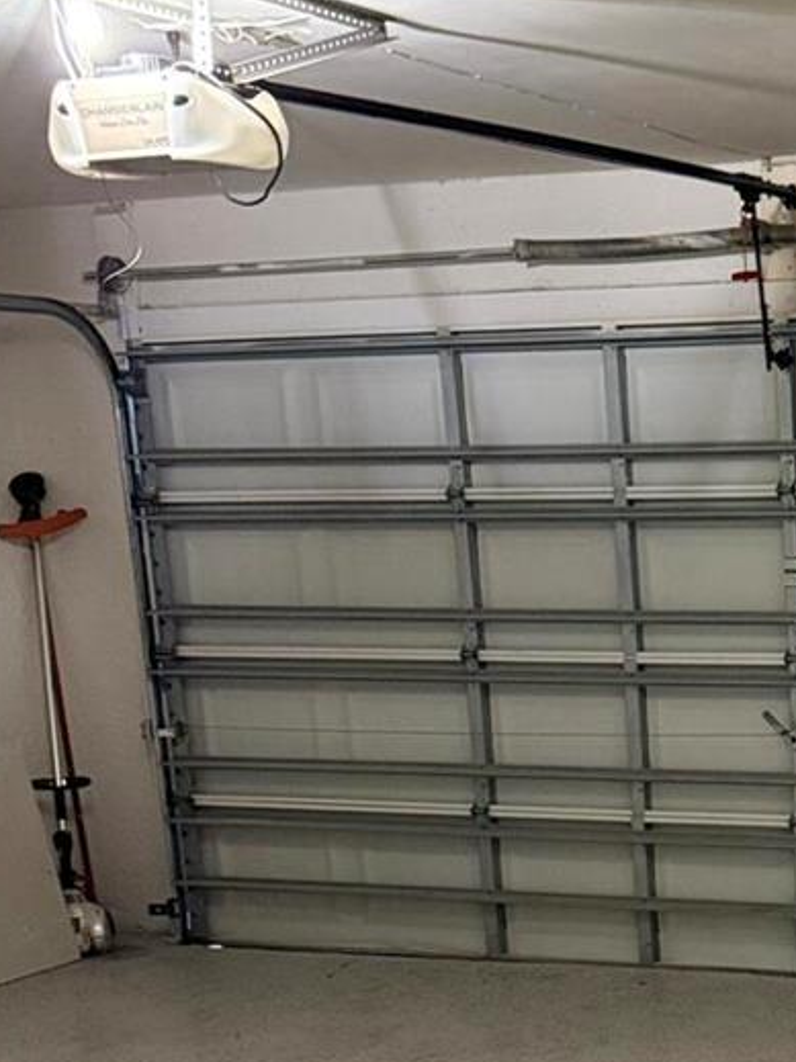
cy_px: 994
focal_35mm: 71
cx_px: 925
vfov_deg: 26.3
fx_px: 2178
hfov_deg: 19.6
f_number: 1.78
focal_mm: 6.76
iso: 640
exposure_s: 1/60
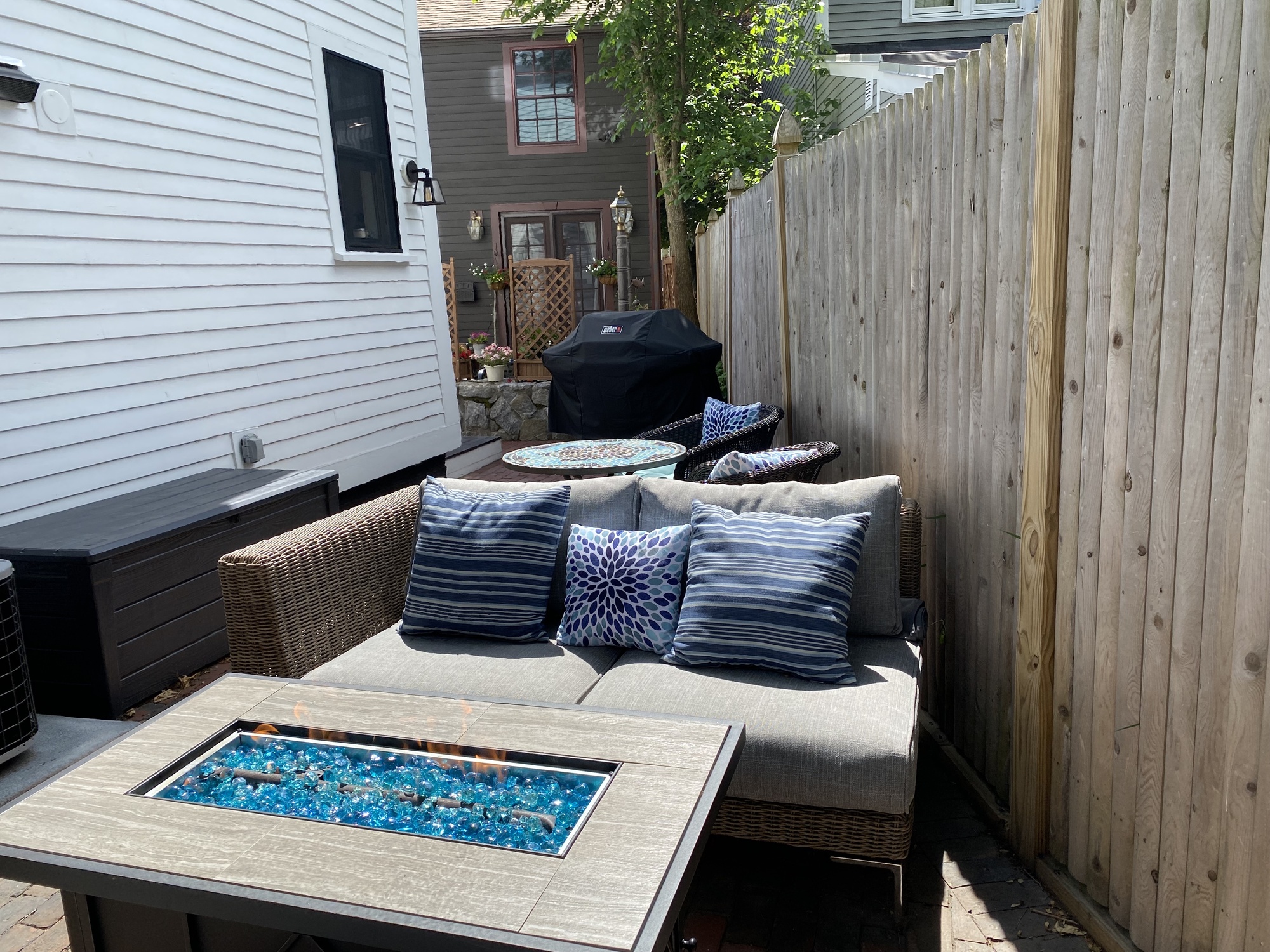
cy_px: 476
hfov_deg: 67.3
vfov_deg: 53.1
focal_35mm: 26
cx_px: 635
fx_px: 954
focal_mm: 4.25
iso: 32
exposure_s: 1/1429
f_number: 1.8
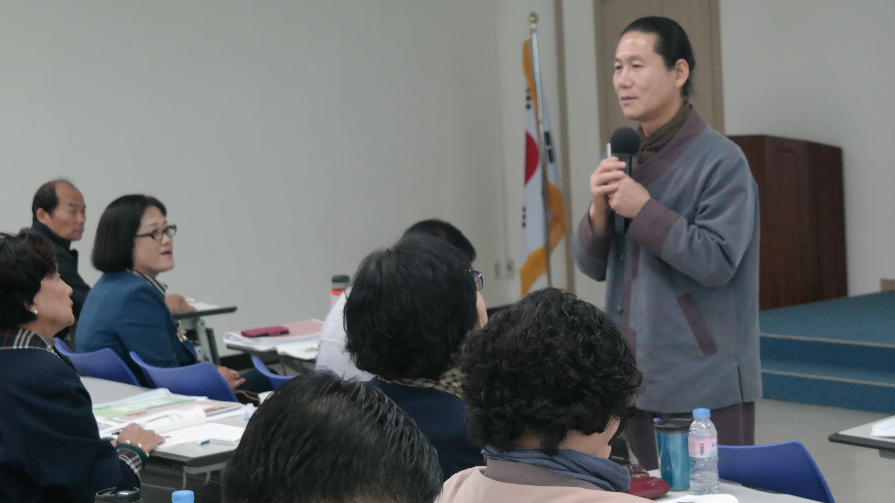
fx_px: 1898
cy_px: 290
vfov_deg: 15.1
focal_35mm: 80
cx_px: 496
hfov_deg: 26.5
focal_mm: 40
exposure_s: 1/60
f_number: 5
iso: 800
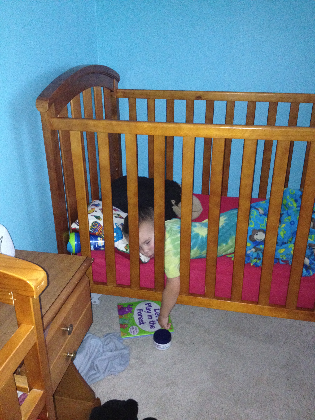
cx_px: 158
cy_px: 210
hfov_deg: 40.7
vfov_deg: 52.6
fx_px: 425
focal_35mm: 35
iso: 400
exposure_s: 1/16
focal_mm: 4.28
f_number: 2.4
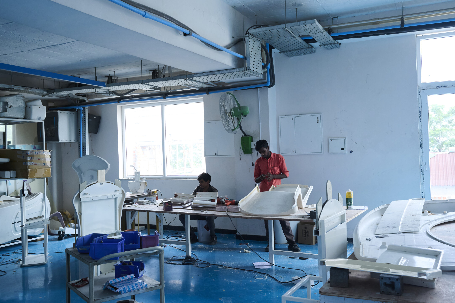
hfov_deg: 54.5
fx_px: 442
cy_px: 152
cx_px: 228
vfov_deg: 37.8
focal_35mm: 35
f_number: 7.1
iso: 2000
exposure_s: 1/160
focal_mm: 35
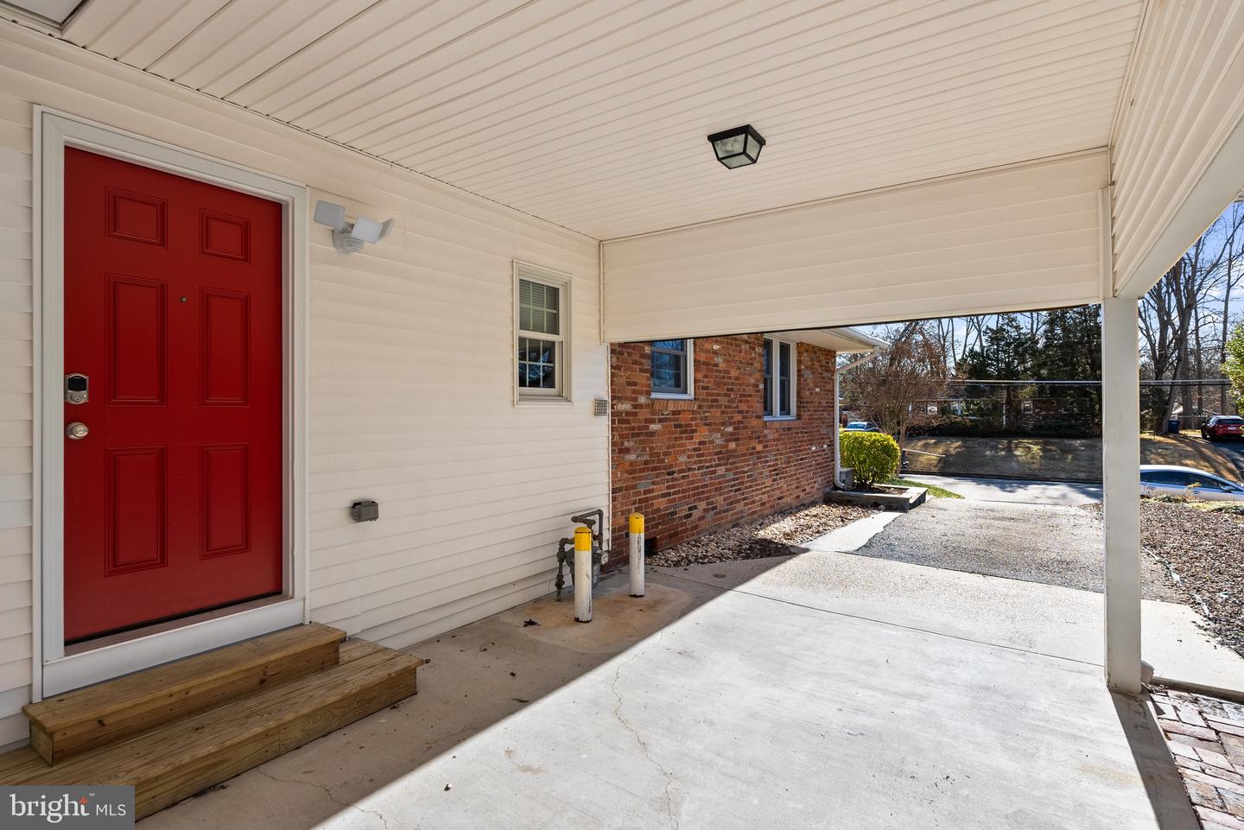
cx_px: 622
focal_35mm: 18
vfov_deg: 67.4
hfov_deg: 90.0
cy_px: 415
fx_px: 622
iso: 125
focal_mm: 18
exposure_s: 1/160
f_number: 8
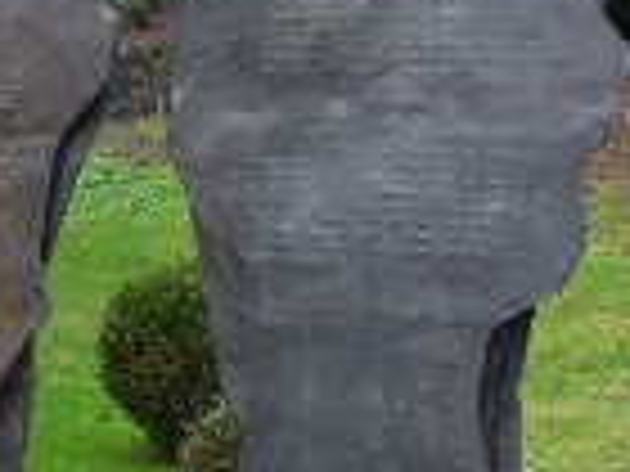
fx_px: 2075
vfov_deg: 13.0
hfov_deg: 16.9
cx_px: -14
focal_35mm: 114
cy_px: 148
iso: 180
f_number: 3.3
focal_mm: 4.5
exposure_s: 1/30
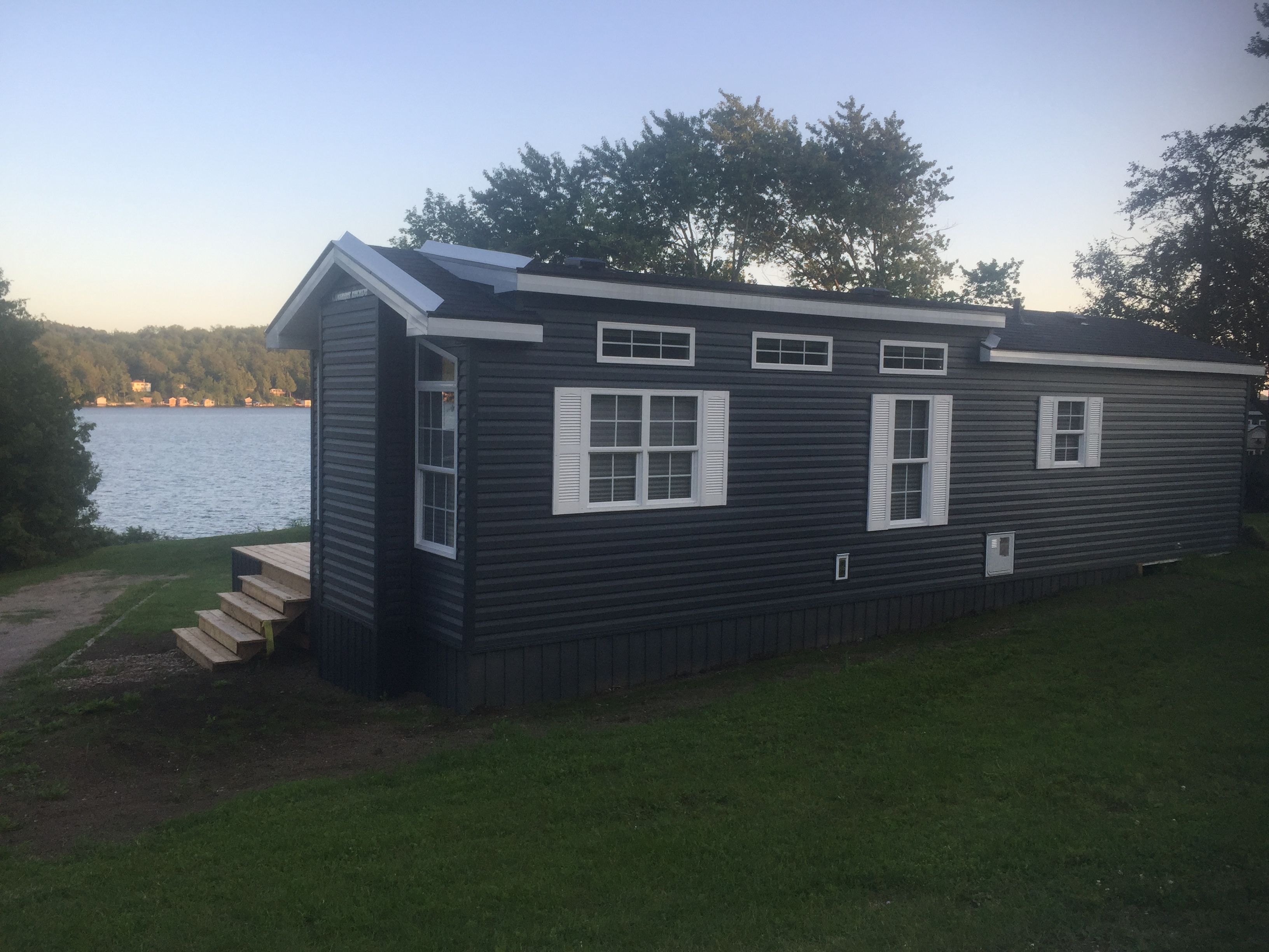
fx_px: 1063
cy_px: 476
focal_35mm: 29
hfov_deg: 61.7
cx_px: 634
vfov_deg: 48.2
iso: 32
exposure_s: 1/255
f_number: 2.2
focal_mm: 4.15
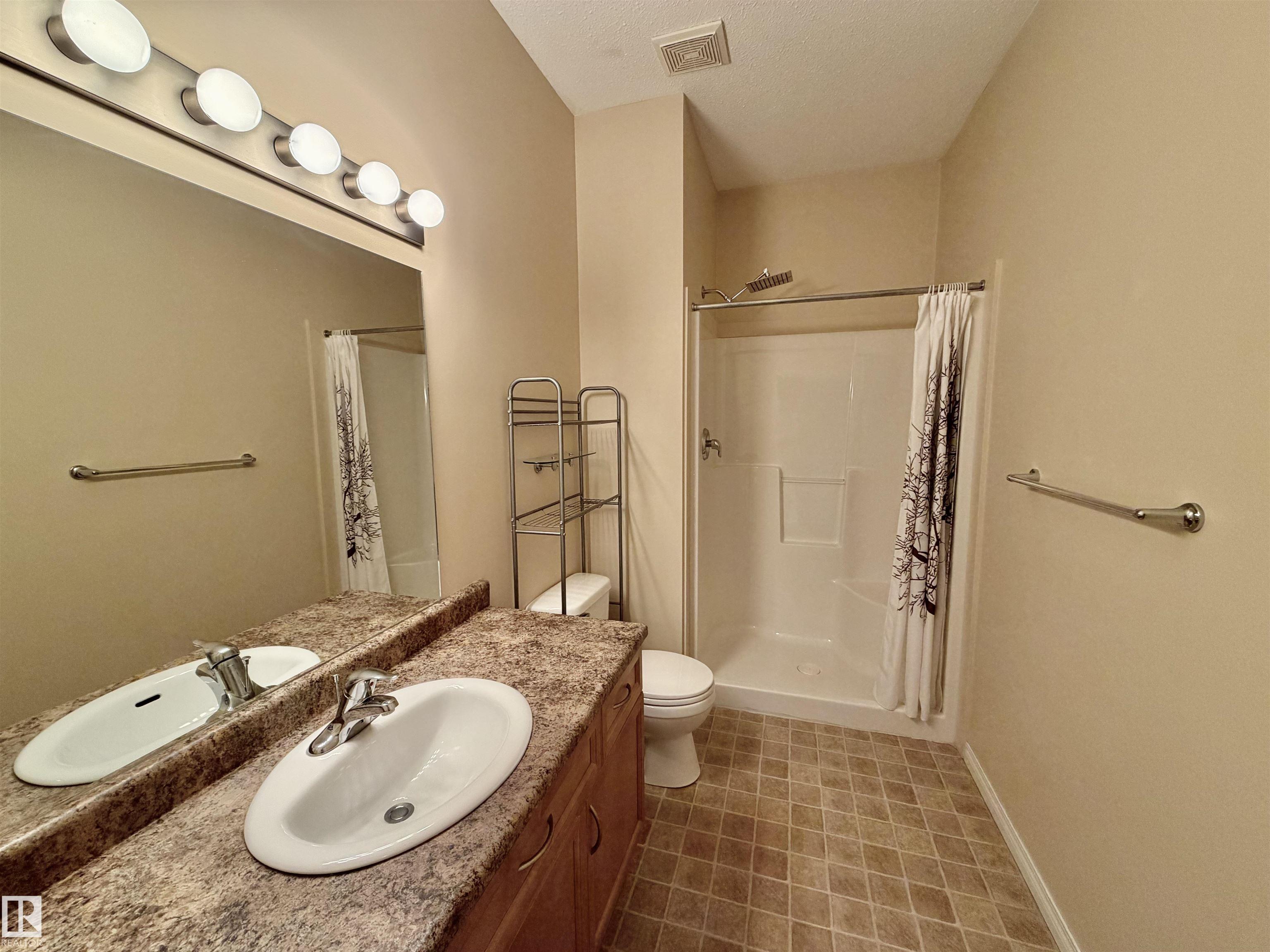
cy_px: 476
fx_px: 514
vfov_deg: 85.7
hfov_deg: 102.1
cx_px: 635
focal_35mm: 14
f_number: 2.2
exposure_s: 1/60
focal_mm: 2.22
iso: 160
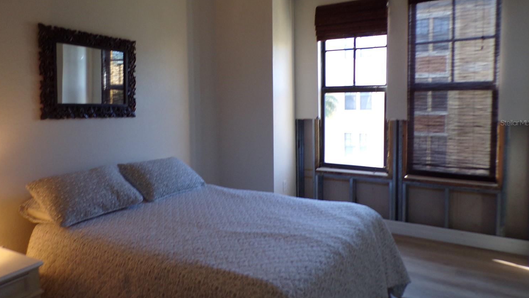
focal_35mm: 28
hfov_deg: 67.9
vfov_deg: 41.3
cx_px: 251
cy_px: 122
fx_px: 393
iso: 144
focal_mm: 4.3
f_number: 3
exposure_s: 1/34
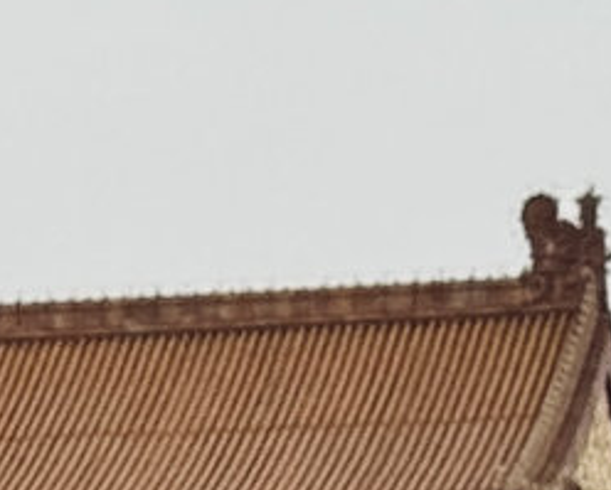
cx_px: -224
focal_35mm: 302
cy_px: 1054
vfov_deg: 5.0
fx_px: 5468
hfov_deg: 6.3
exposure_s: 1/3891
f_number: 1.8
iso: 64
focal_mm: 6.8
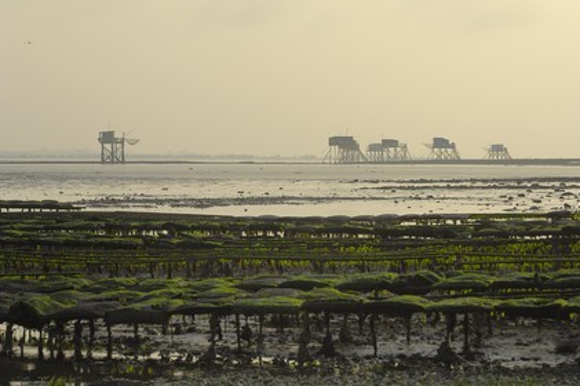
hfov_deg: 14.4
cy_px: 193
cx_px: 290
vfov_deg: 9.6
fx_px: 2294
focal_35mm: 142
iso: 100
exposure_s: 1/160
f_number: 7.1
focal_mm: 95
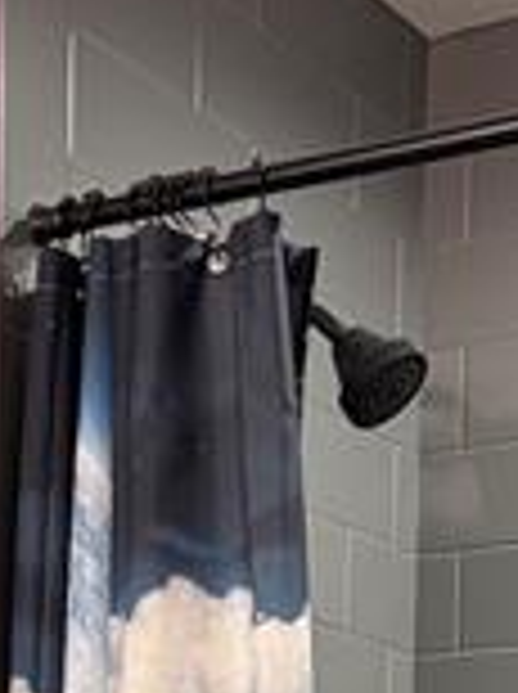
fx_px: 2601
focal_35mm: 130
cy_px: 1390
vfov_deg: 13.1
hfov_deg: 11.3
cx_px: 110
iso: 125
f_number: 1.6
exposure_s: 1/60
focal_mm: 5.96
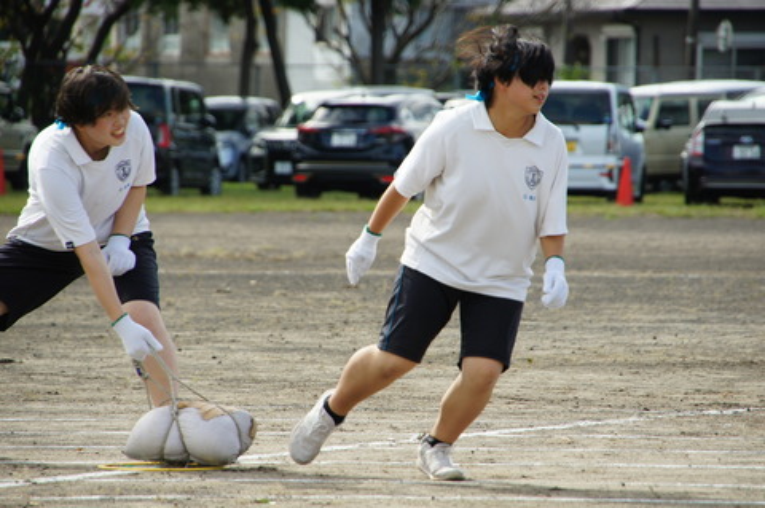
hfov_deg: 6.9
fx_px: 6368
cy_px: 254
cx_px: 382
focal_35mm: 300
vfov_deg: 4.6
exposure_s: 1/320
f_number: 7.1
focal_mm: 200
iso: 200
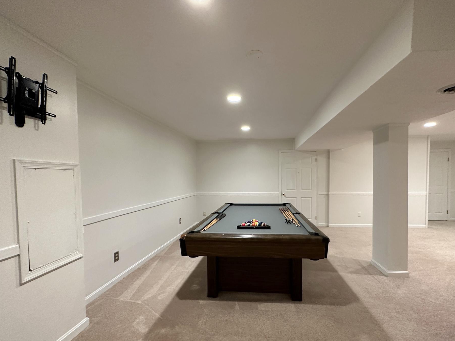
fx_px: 210
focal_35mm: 16
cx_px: 246
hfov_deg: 94.3
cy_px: 185
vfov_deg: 78.0
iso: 500
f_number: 2.2
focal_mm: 2.22
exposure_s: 1/60
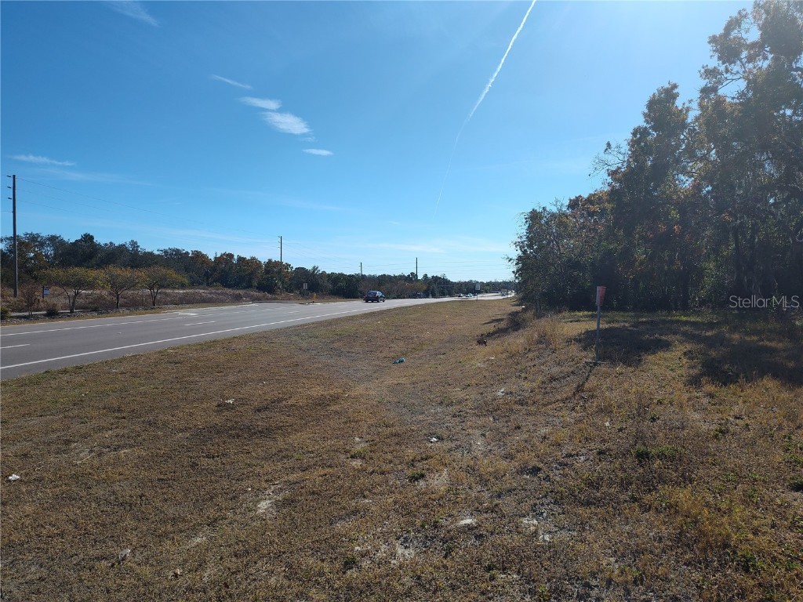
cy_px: 301
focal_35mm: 23
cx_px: 402
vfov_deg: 58.9
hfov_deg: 73.9
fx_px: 534
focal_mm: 5.56
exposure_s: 1/2315
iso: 100
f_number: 1.8
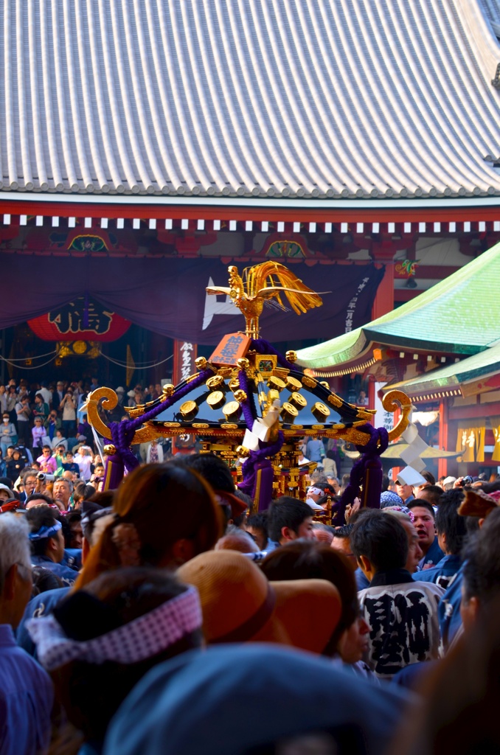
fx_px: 2198
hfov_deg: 13.0
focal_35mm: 105
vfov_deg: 19.5
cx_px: 250
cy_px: 378
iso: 100
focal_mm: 70
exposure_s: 1/60
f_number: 8
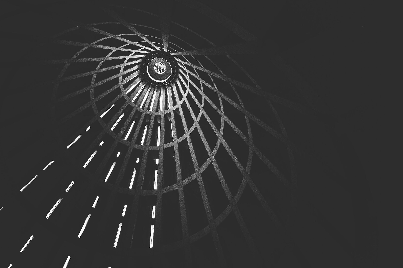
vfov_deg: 37.8
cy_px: 134
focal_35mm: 35
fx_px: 392
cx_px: 202
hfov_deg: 54.5
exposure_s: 1/200
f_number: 1.8
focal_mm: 35
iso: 1600
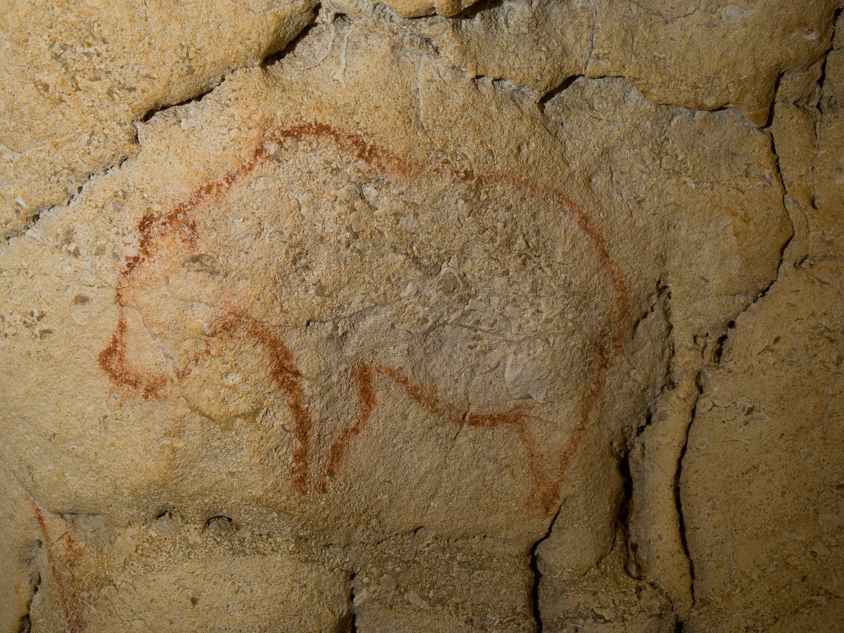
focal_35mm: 44
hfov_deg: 42.9
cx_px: 388
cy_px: 314
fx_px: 1073
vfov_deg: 32.9
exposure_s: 1/60
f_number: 8
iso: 200
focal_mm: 40
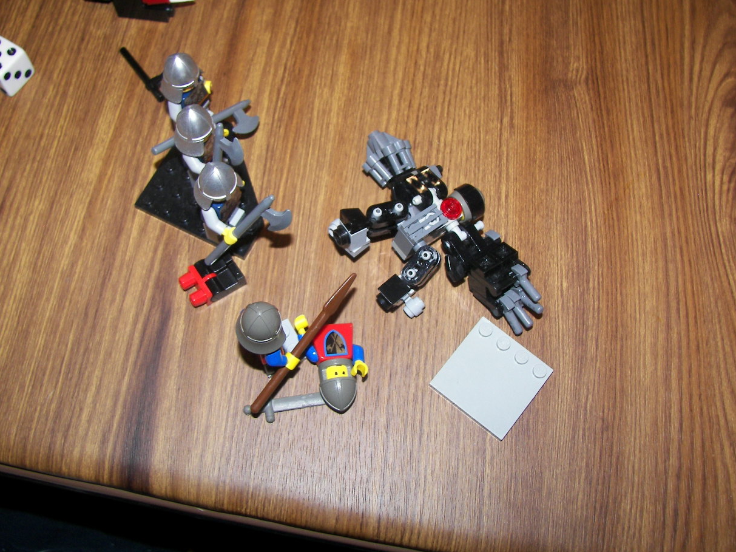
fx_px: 808
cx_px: 359
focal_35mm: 38
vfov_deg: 37.7
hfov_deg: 49.0
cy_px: 271
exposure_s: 1/30
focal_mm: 6
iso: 100
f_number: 2.8
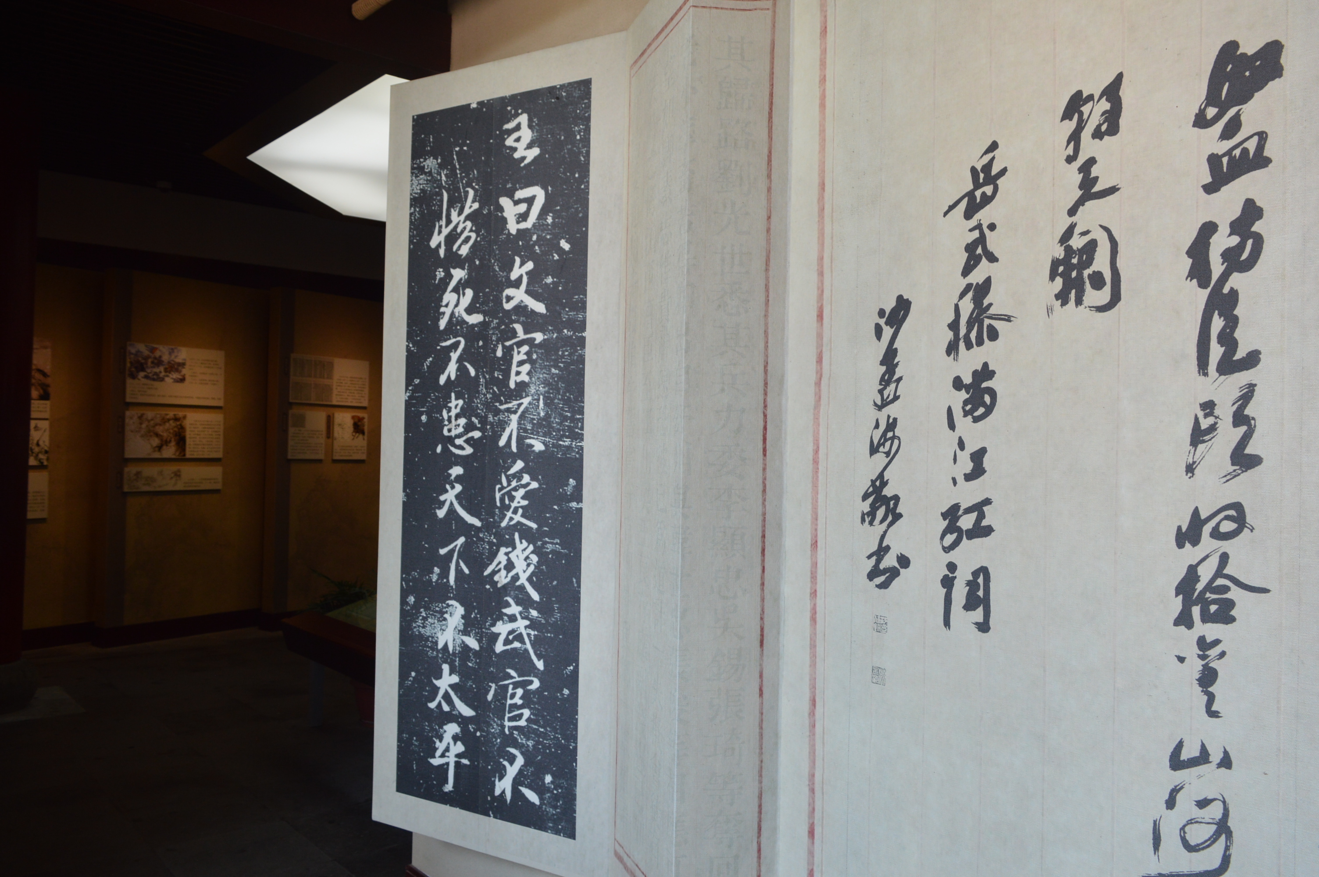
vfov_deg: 47.8
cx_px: 660
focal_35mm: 27
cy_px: 438
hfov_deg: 67.4
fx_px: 988
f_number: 5.6
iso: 400
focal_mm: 18
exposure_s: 1/125
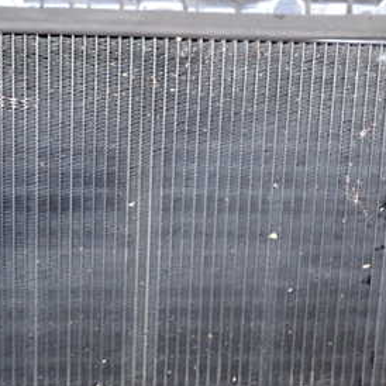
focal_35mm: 58
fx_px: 732
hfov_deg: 29.4
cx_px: 144
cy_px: 190
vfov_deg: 29.6
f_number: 2.3
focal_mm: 5.4
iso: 250
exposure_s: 1/30
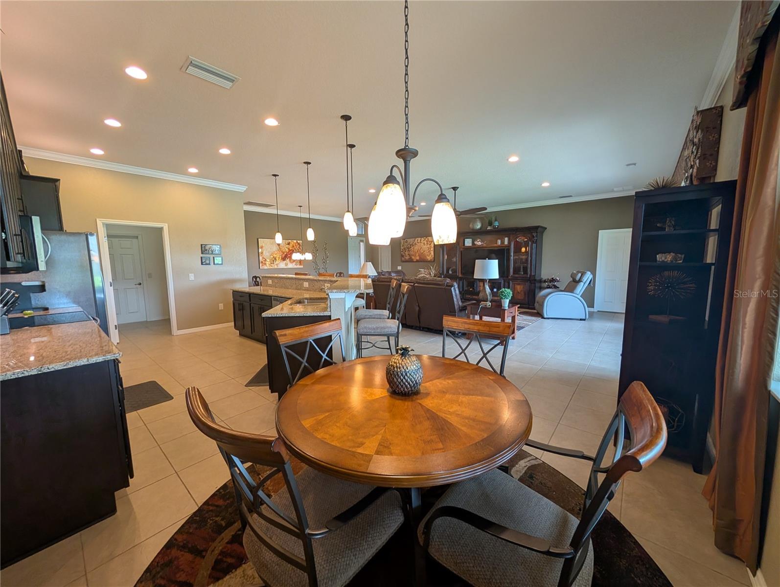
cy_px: 294
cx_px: 390
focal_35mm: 12
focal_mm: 2.02
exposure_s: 1/40
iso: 72
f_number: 1.7
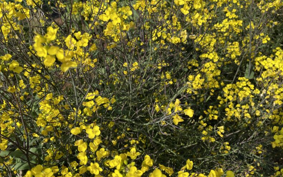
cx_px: 143
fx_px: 216
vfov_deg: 44.5
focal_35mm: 28
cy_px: 83
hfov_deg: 66.5
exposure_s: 1/2353
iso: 32
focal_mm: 4.2
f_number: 1.6
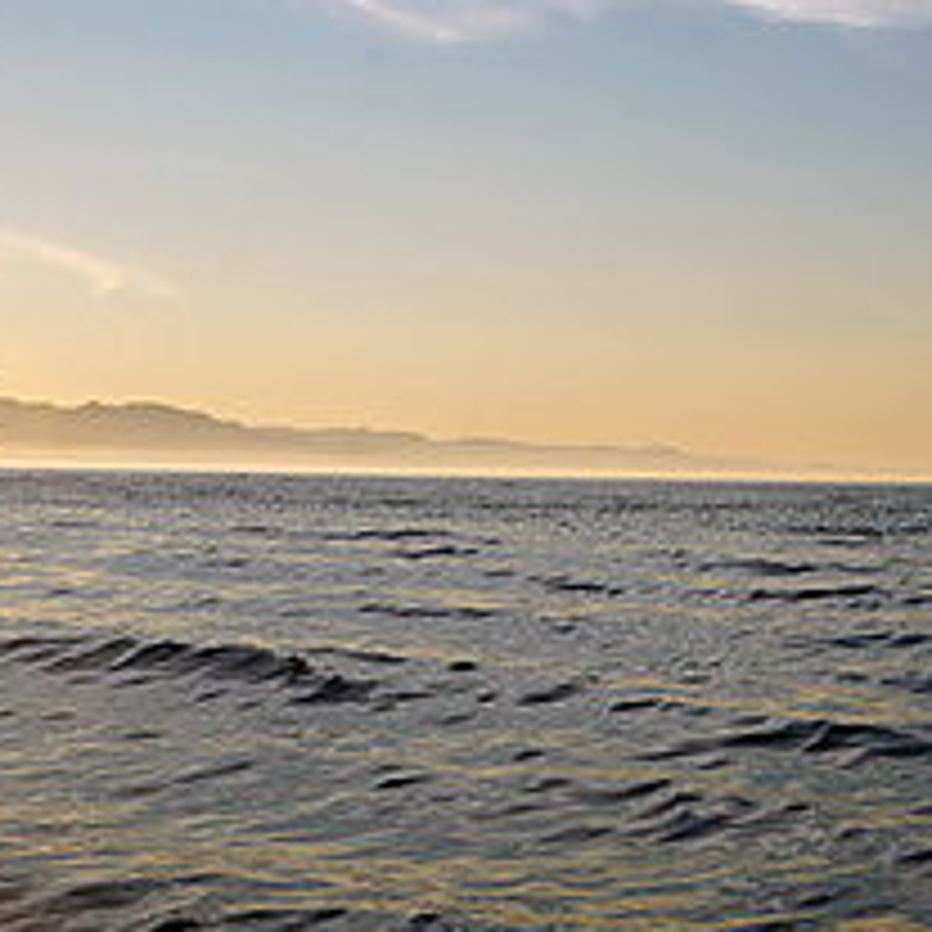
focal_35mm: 71
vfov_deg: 24.2
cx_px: 1085
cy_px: 311
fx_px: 2163
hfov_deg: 22.6
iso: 100
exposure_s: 1/125
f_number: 13
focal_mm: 18
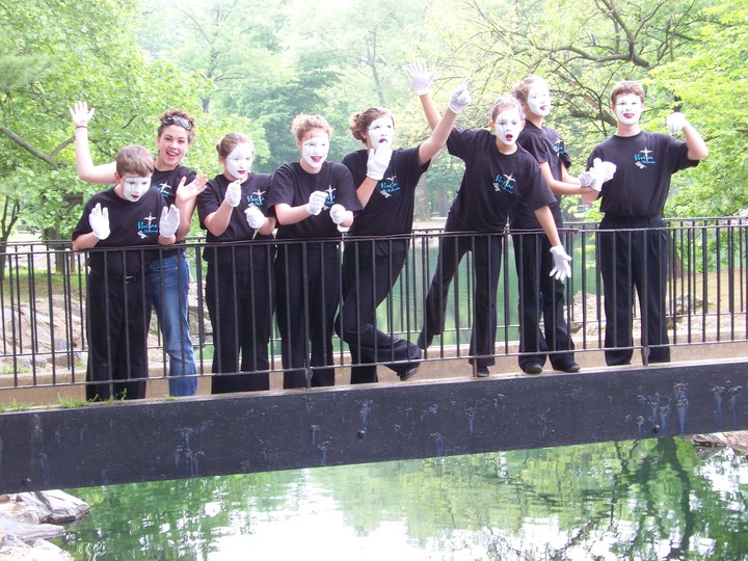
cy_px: 280
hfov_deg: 27.8
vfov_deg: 21.0
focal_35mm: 70
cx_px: 374
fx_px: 1513
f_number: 6.3
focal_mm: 11.7
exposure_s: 1/8
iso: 64
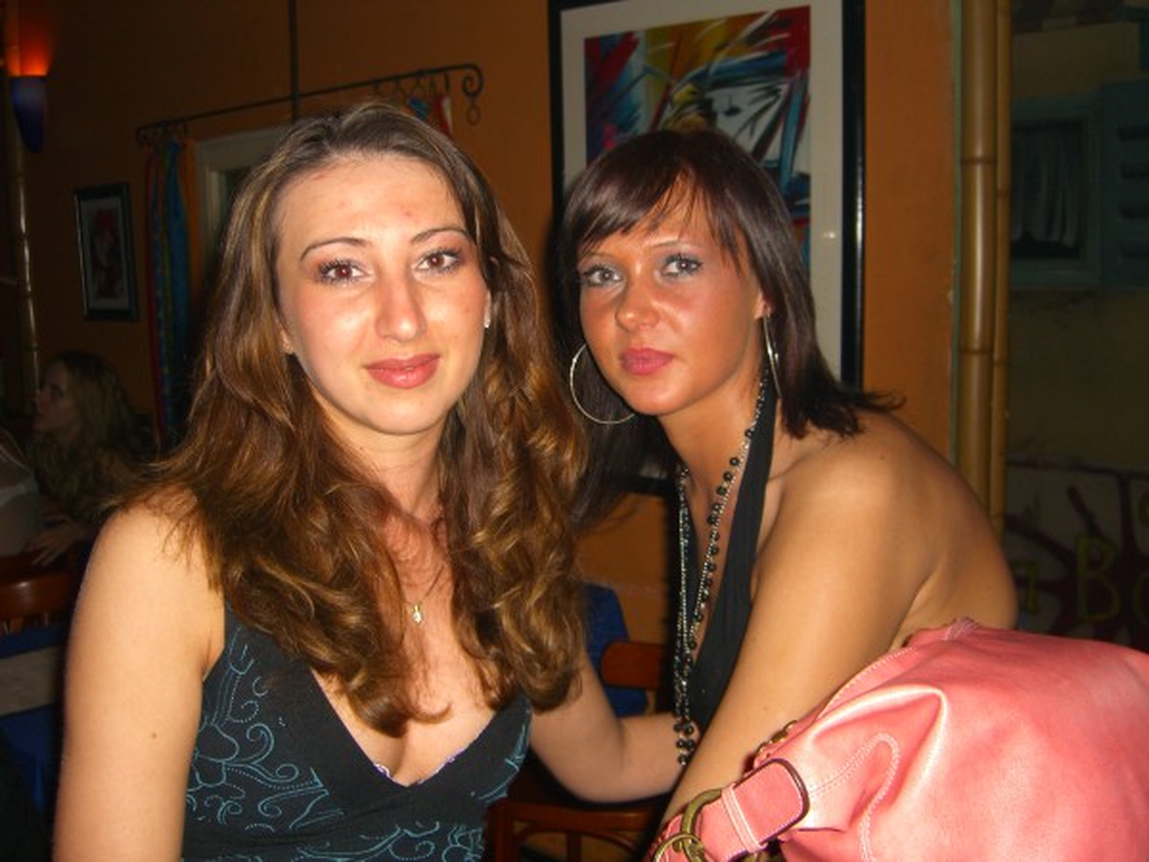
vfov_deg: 37.7
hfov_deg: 49.0
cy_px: 431
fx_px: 1261
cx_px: 574
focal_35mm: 38
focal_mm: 7.9
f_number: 2.8
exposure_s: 1/60
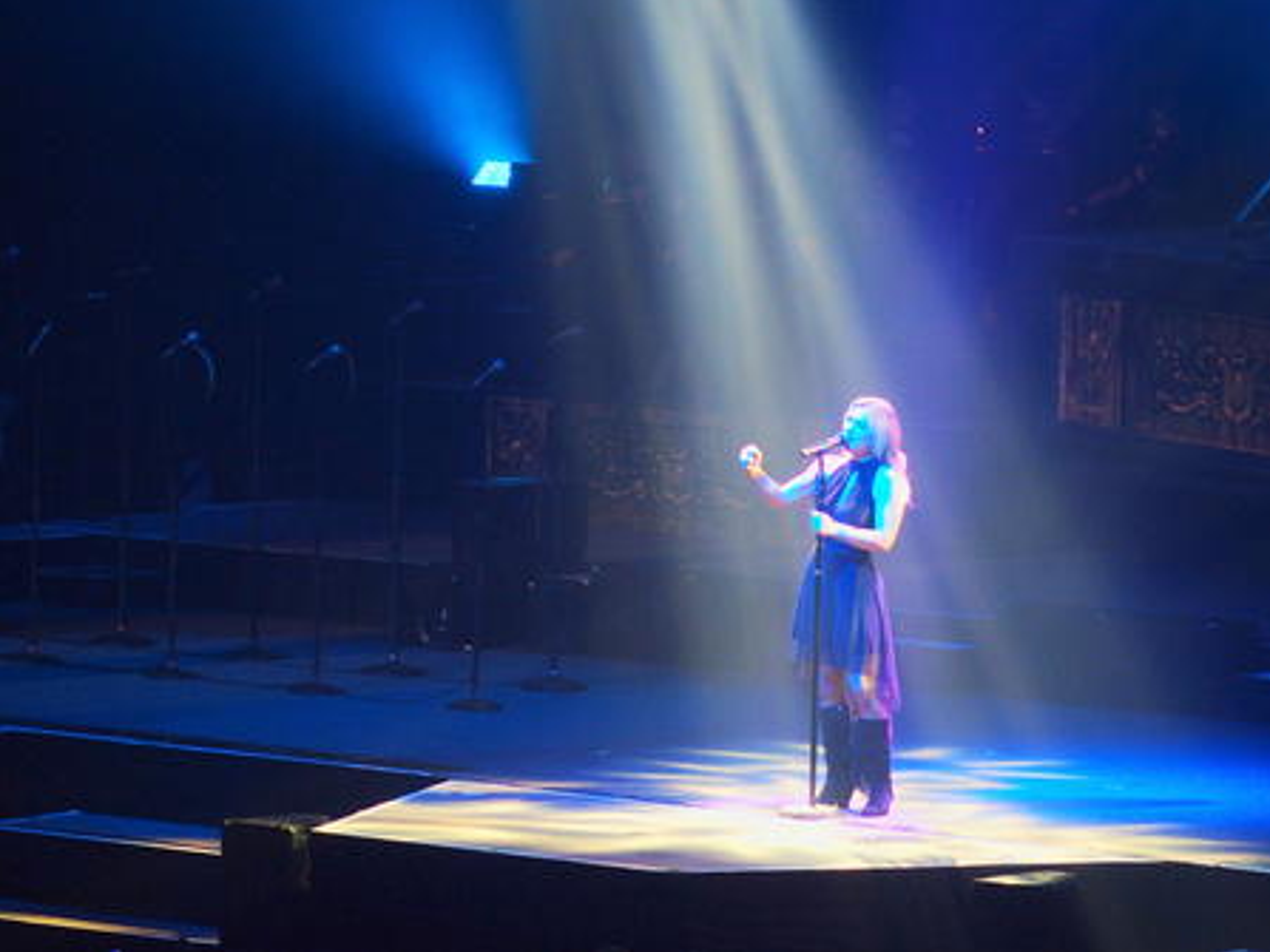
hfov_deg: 7.3
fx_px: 9977
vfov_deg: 5.5
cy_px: 475
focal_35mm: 272
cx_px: 636
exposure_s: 1/200
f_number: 2.8
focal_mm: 56.7
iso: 400
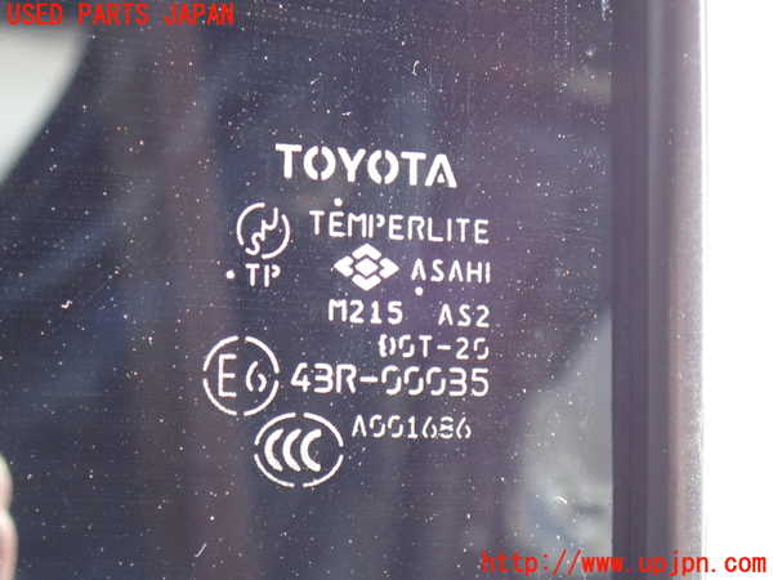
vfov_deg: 14.8
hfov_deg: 19.6
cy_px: 290
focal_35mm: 100
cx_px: 386
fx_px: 2233
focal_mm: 18
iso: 400
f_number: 4.9
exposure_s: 1/100
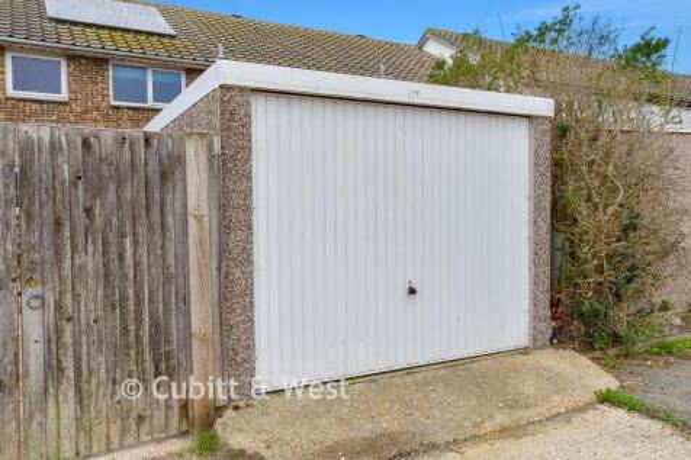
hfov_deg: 61.9
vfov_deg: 43.6
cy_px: 230
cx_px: 346
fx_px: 576
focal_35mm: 30
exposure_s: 1/200
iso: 500
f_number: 8
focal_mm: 20
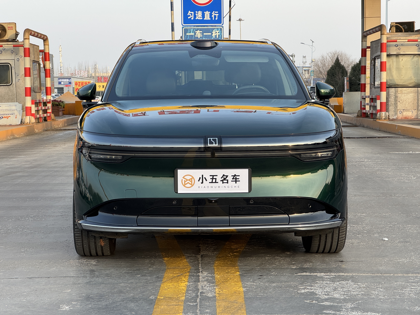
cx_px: 210
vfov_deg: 19.1
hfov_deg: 25.3
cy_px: 158
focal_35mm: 77
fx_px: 934
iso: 32
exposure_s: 1/99
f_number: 2.8
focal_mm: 9
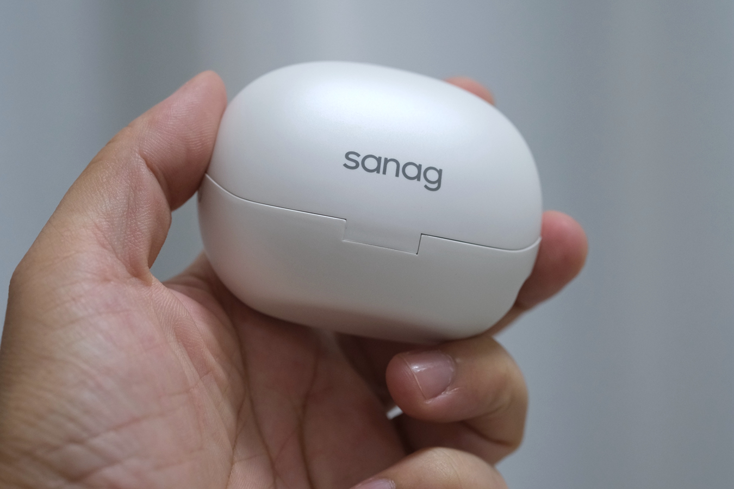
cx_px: 367
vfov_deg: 15.2
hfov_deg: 22.6
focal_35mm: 90
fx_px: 1835
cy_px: 244
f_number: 4
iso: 1600
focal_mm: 60
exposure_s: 1/85
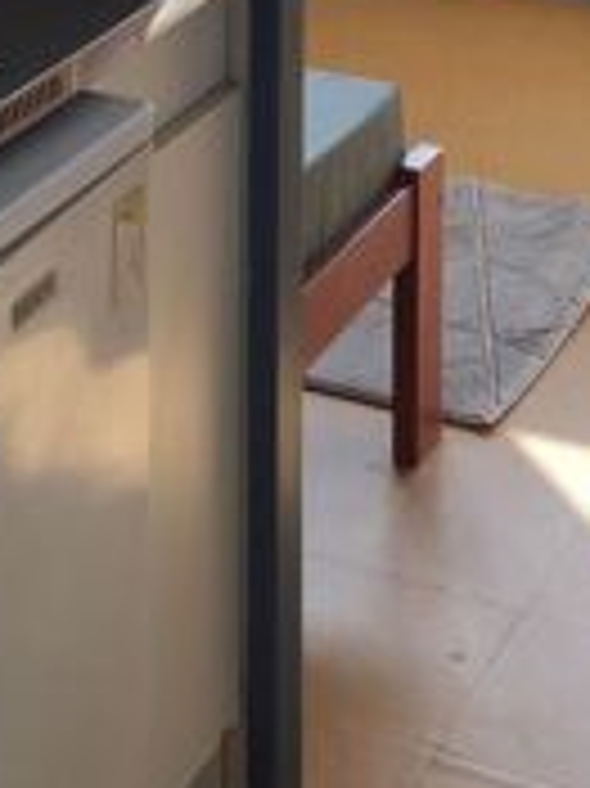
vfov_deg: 16.7
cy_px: -423
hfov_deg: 13.6
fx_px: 2412
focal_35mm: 106
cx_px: -68
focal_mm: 4.15
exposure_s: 1/221
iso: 32
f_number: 2.2
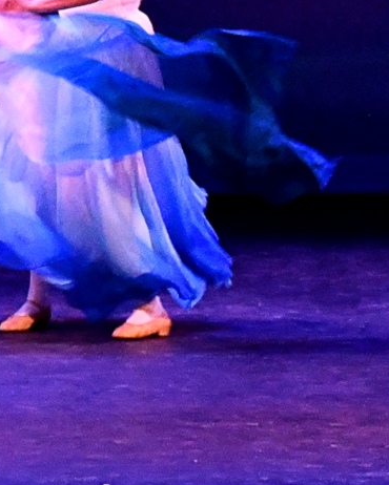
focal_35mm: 468
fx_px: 6731
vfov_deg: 4.1
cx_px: 530
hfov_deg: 3.3
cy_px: 34
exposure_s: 1/60
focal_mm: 82
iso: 4000
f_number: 16
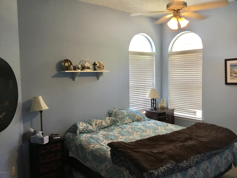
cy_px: 89
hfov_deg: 58.4
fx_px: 212
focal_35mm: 31
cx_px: 118
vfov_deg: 45.4
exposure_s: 1/30
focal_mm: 3.3
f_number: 2.4
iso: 80
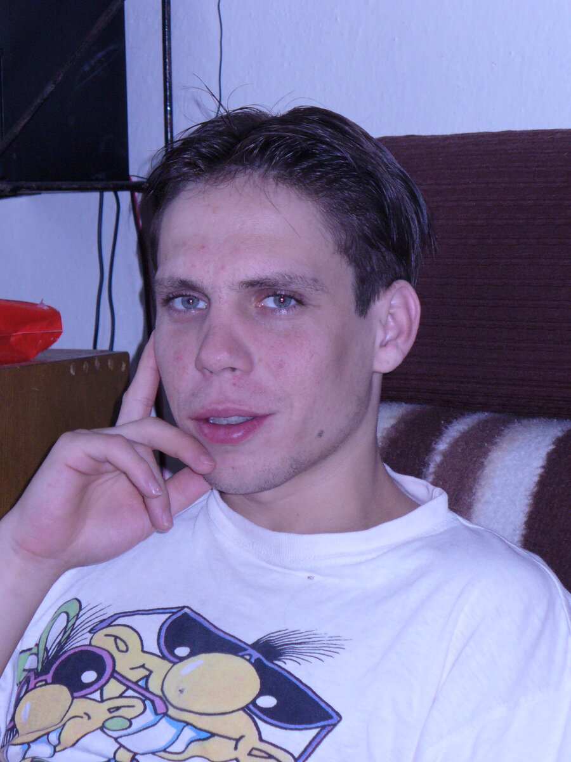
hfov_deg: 10.1
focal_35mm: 147
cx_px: 286
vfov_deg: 13.4
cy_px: 381
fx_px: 3233
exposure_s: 1/60
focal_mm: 24.3
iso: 200
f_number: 3.9
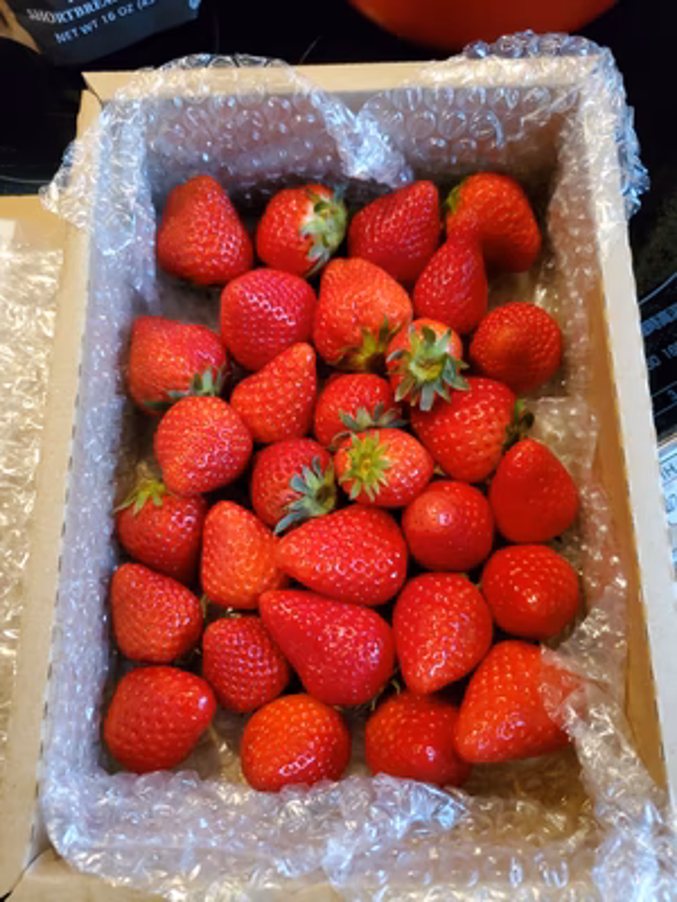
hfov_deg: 53.1
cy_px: 451
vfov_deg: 67.3
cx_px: 338
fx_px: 678
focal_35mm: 26
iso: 800
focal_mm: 4.3
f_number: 1.5
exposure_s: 1/50
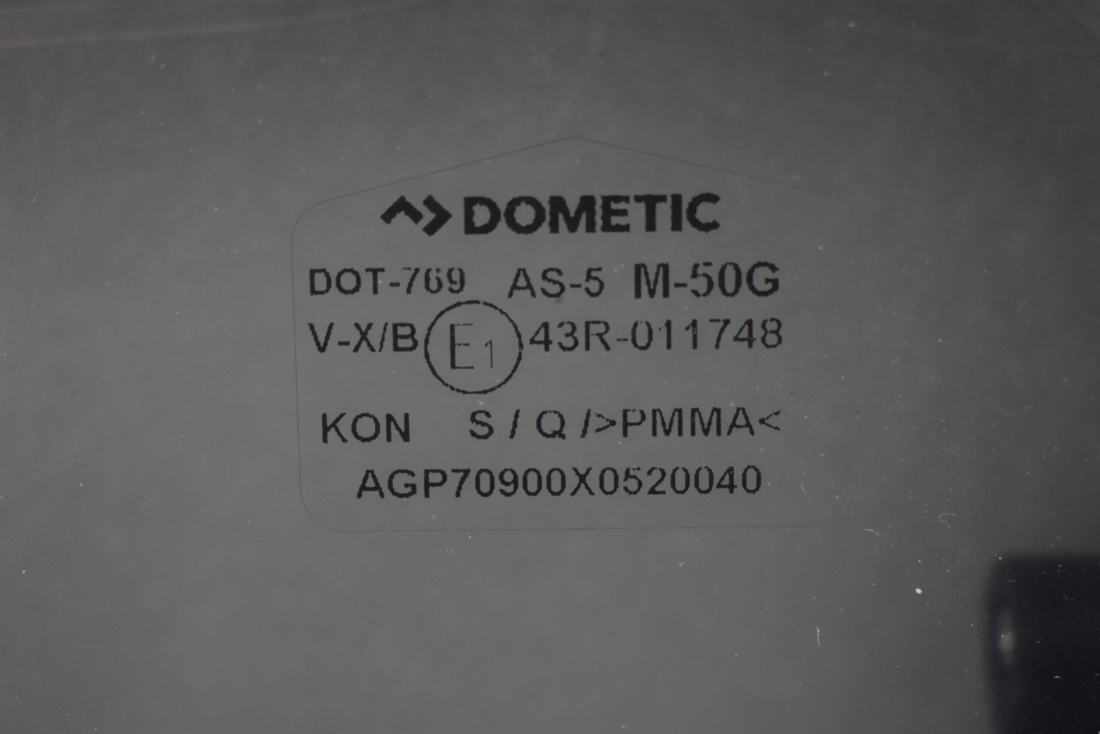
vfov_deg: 22.6
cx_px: 550
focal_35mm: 60
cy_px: 367
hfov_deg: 33.4
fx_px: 1833
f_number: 4.8
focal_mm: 40
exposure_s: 1/125
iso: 800
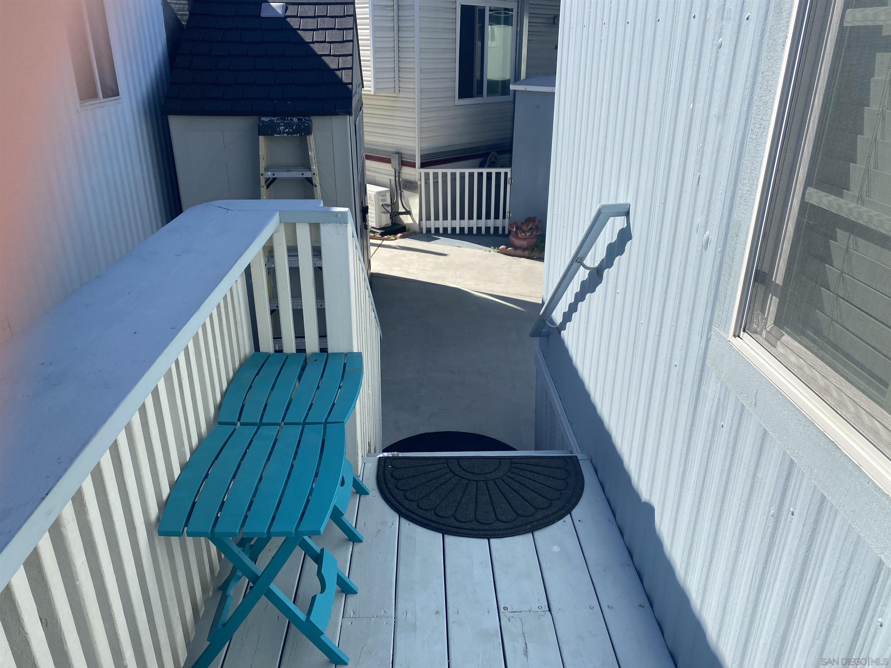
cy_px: 334
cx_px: 446
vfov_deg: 53.1
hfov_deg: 67.3
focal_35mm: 26
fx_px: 669
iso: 32
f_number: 1.8
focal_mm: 4.25
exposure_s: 1/3610
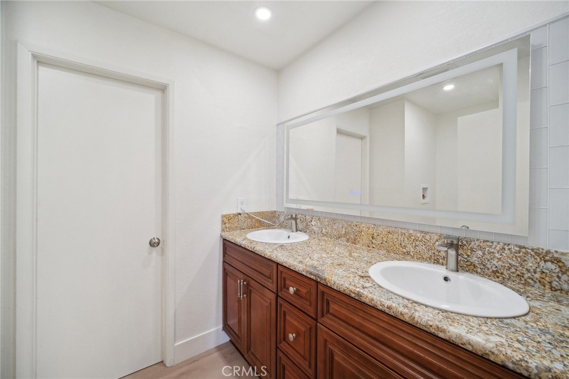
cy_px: 190
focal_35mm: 14
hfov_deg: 104.3
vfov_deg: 81.2
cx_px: 284
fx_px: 221
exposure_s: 1/40
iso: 320
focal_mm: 9
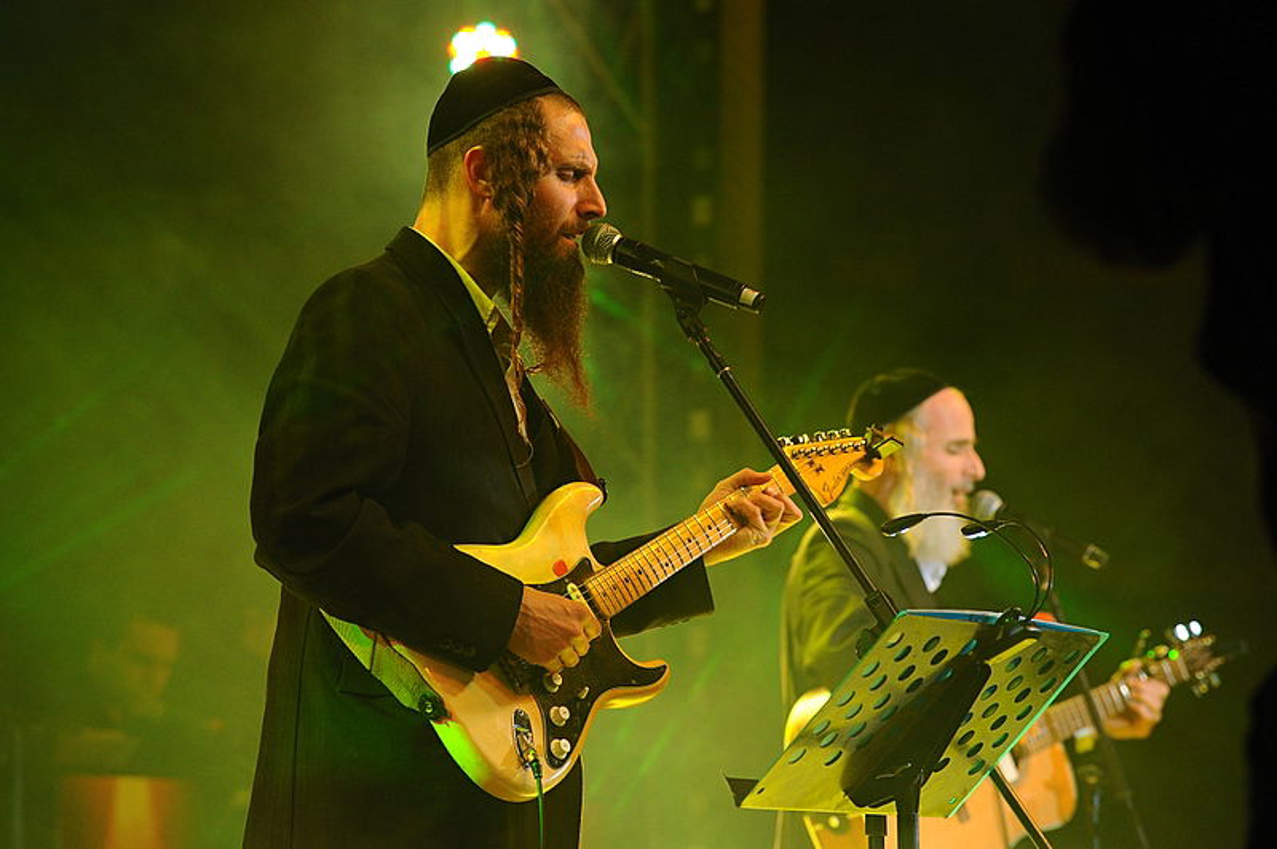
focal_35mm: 160
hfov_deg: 12.8
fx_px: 5671
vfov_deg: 8.6
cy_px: 424
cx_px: 638
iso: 1600
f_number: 5.6
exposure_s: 1/200
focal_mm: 160
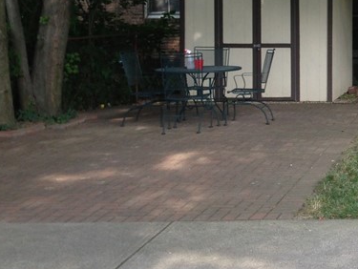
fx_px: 932
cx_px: 479
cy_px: 49
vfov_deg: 16.3
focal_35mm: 90
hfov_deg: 19.8
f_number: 2.4
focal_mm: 4.13
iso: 50
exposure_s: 1/120
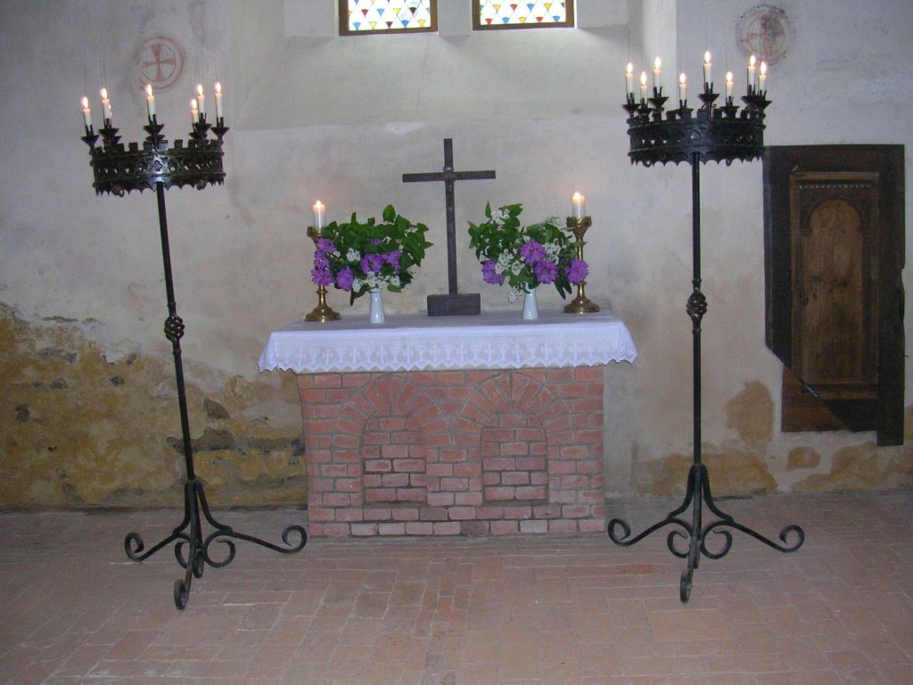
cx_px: 456
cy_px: 342
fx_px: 1002
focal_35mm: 38
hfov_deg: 49.0
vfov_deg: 37.7
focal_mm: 5.8
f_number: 2.8
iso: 184
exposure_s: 1/60.1
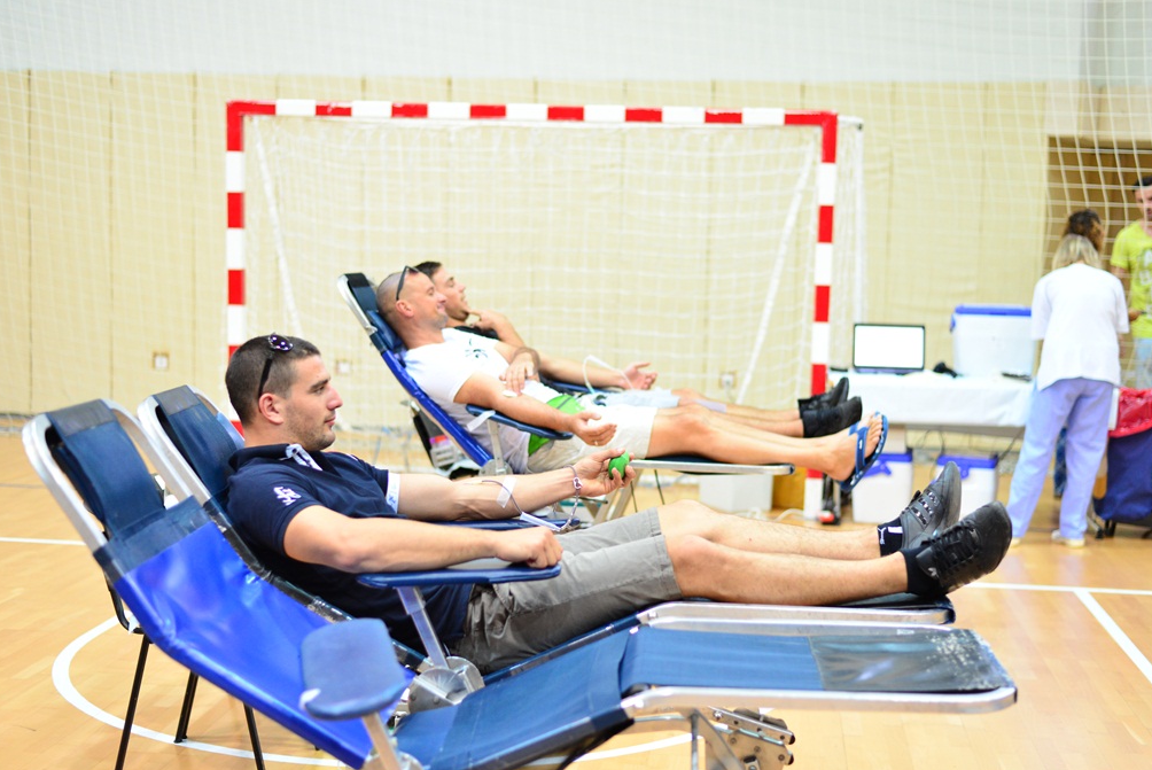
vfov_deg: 26.5
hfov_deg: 38.9
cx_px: 582
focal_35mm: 51
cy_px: 386
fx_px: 1633
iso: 2000
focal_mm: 50
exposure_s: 1/320
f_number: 2.2
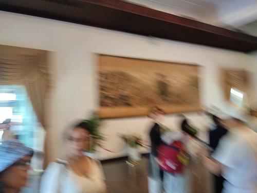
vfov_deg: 48.2
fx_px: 215
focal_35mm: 29
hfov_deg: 61.7
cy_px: 96
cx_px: 128
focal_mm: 4.22
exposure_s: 1/25
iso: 125
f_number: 1.8
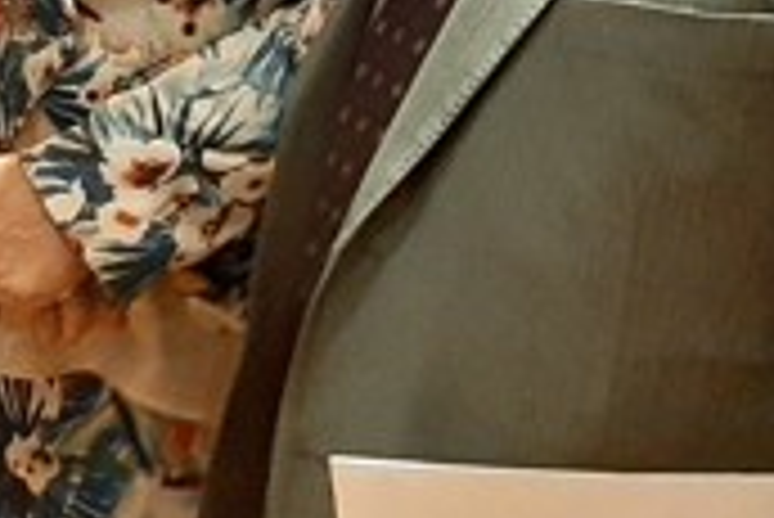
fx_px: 2367
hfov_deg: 15.9
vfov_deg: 11.4
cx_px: -594
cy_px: -484
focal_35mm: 110
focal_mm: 3.93
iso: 400
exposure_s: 1/25
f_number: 1.7
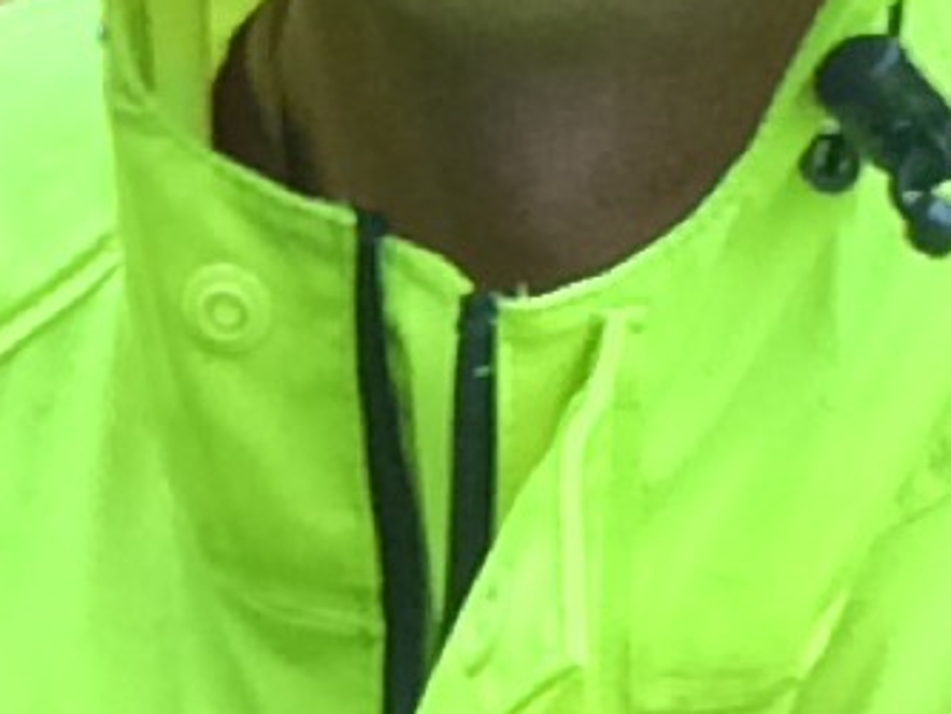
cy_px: -877
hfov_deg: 12.3
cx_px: -700
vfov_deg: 9.1
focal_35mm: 149
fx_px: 4095
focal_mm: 2.15
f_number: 2.4
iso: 250
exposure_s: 1/30
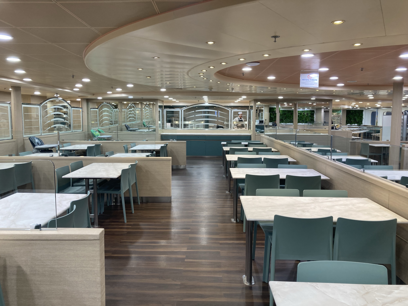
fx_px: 330
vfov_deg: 49.7
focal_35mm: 28
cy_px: 153
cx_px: 204
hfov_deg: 63.4
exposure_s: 1/60
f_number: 1.8
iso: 50
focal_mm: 3.99
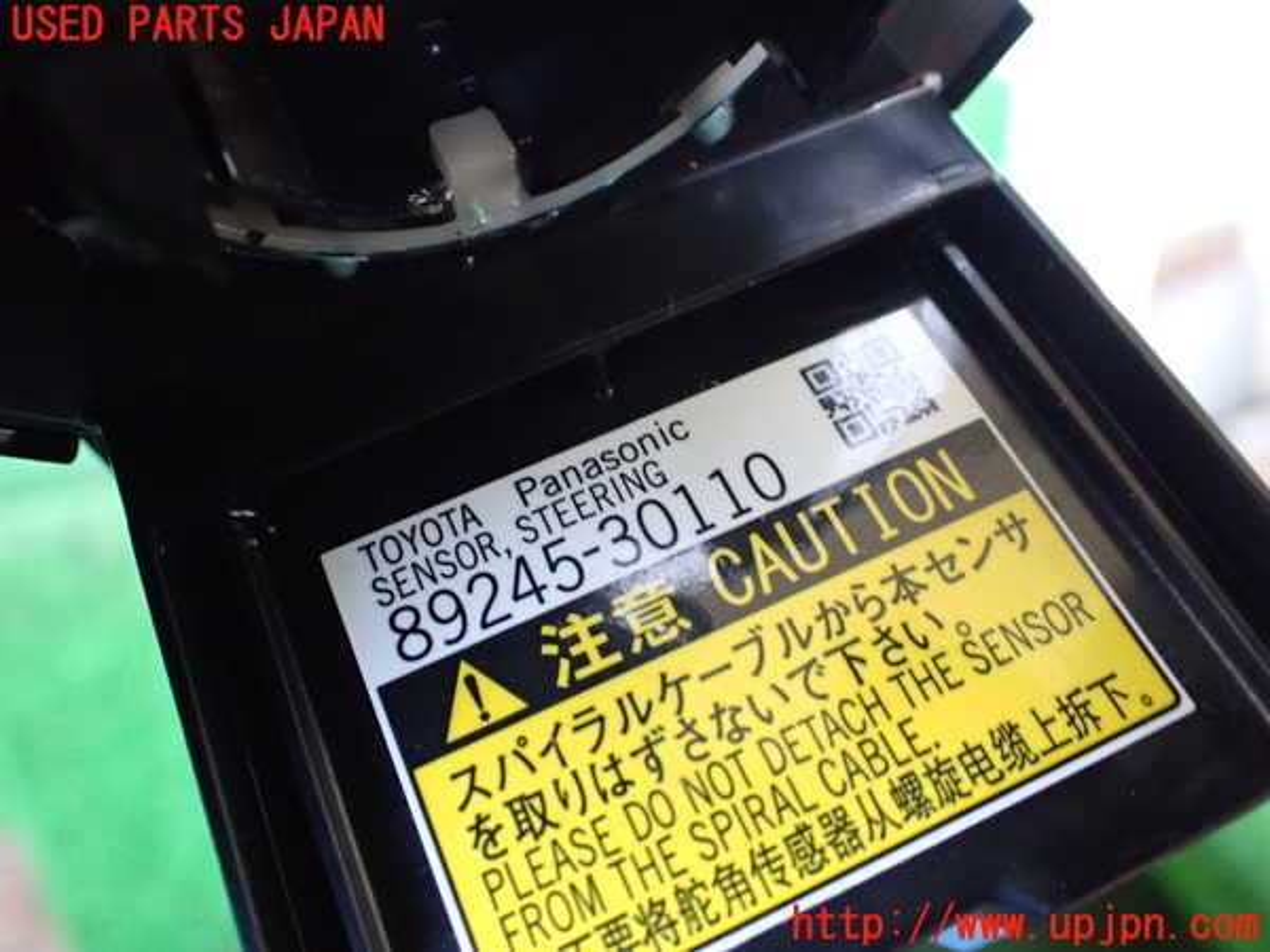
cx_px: 635
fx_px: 1101
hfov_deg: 60.0
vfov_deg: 46.8
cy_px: 476
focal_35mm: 30
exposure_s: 1/40
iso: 800
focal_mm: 5.4
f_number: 2.3
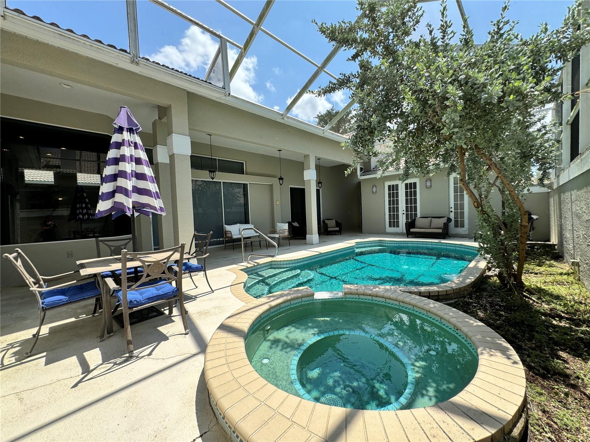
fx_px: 239
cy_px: 221
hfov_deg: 102.1
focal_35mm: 14
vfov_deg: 85.7
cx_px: 295
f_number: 2.2
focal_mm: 2.22
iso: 50
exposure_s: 1/652
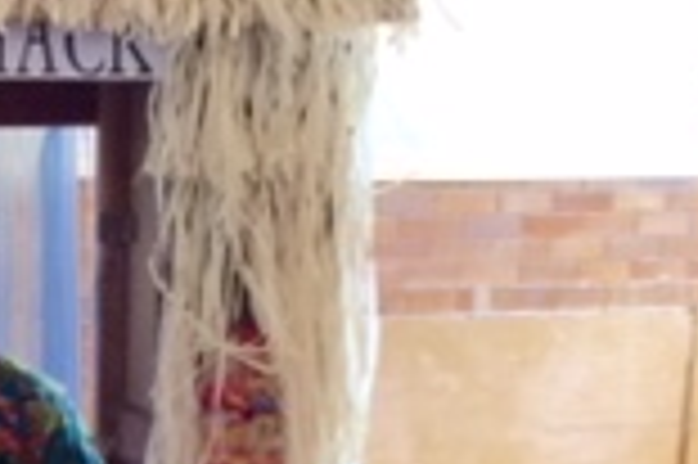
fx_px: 2653
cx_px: -176
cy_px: 604
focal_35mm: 137
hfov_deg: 14.4
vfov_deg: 9.8
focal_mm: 3.3
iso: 64
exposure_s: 1/24
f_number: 2.4
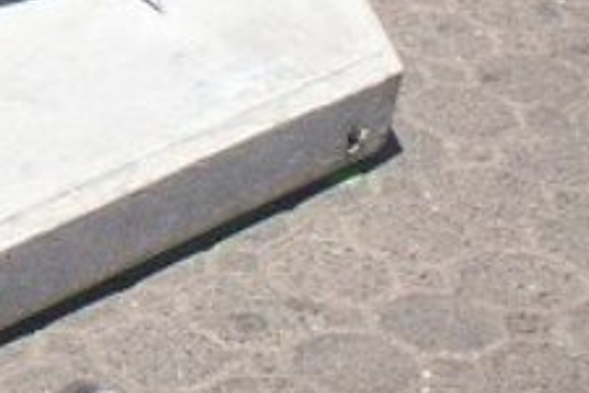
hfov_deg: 9.8
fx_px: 3256
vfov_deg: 6.6
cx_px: -462
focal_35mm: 199
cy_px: -506
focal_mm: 6
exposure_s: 1/450
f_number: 4.5
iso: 100
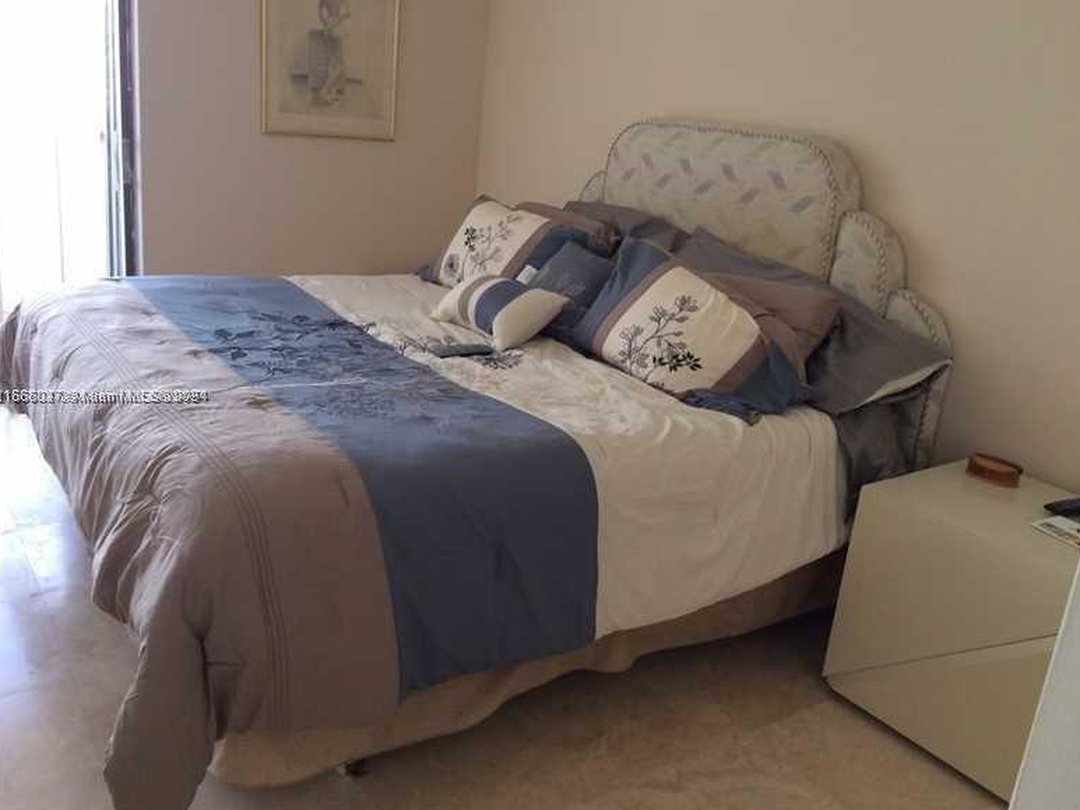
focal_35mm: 30
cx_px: 541
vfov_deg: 46.8
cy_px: 397
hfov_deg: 60.0
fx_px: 936
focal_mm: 4.15
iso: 40
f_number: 2.2
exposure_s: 1/30
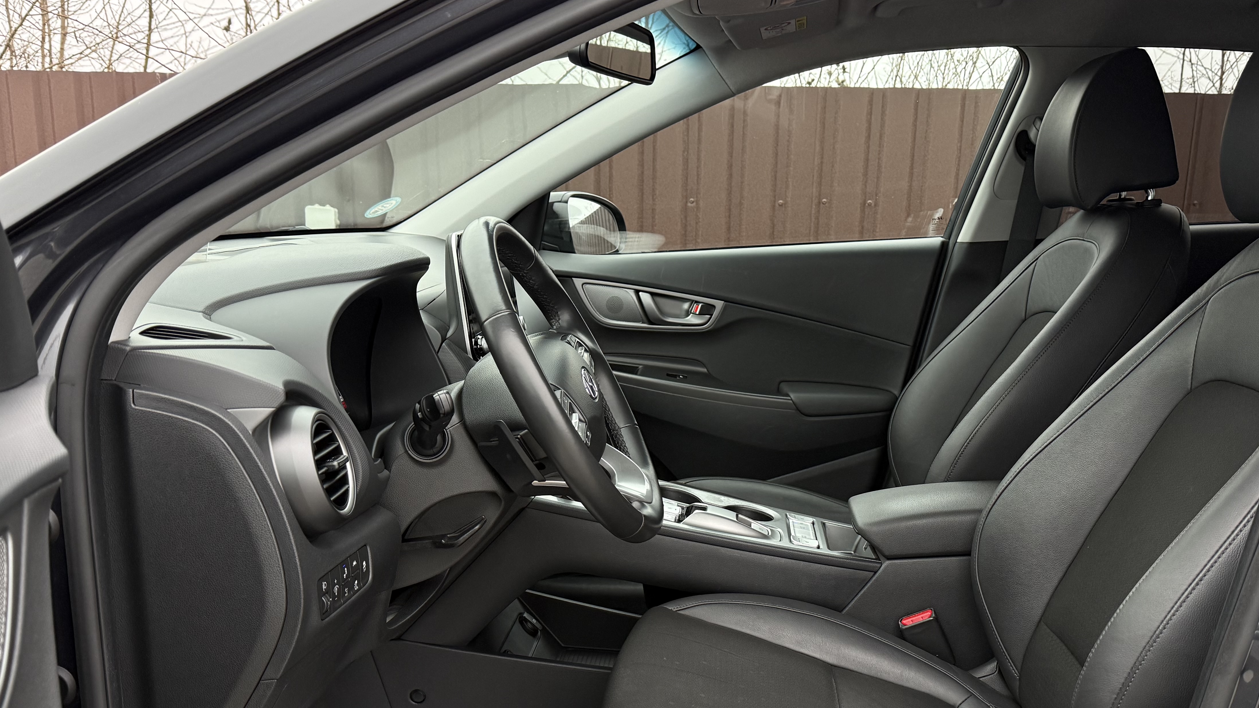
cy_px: 488
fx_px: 1135
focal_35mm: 34
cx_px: 676
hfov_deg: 58.0
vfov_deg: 34.2
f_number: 1.78
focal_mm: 6.76
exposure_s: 1/99
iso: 200
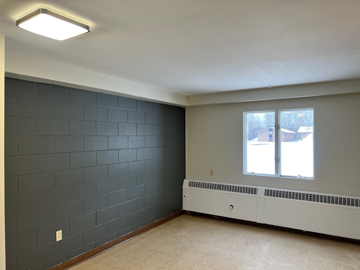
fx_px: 270
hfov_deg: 67.3
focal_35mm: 26
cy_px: 135
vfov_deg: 53.1
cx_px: 180
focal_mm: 5.7
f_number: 1.5
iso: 100
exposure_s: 1/120
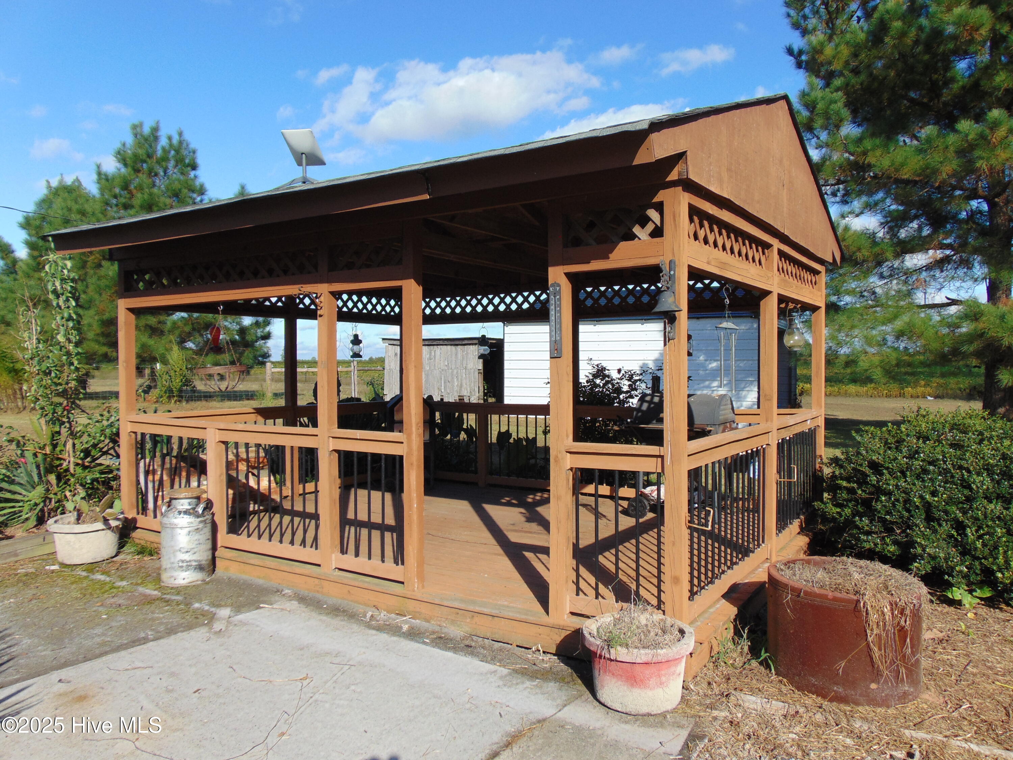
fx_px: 732
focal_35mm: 25
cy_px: 380
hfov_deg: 69.4
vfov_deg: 54.9
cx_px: 506
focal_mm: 4.5
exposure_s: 1/200
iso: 80
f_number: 7.7
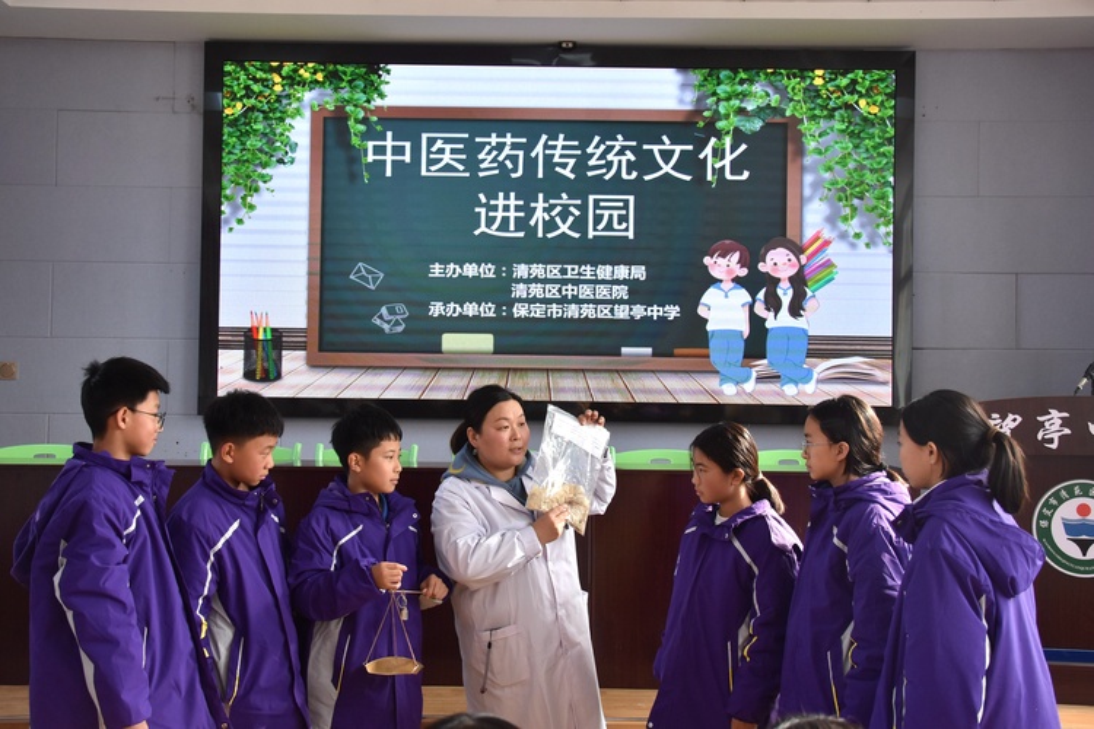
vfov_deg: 29.9
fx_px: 1367
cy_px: 364
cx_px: 547
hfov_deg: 43.6
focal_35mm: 45
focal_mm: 30
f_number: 5.6
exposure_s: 1/250
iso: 800
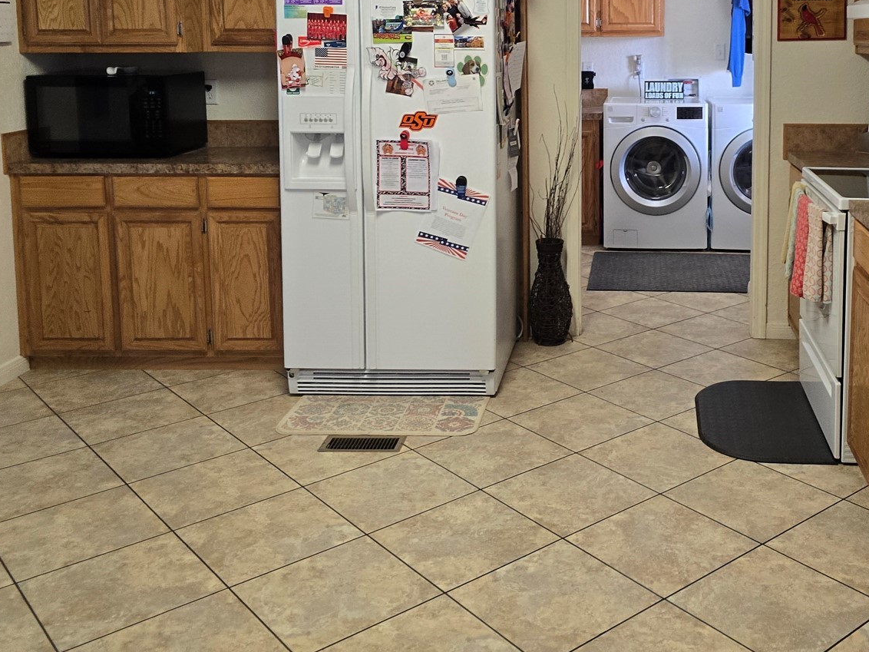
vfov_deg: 35.7
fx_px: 979
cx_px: 604
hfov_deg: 46.8
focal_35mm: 39
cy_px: 136
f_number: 1.7
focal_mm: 6.3
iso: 250
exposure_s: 1/120
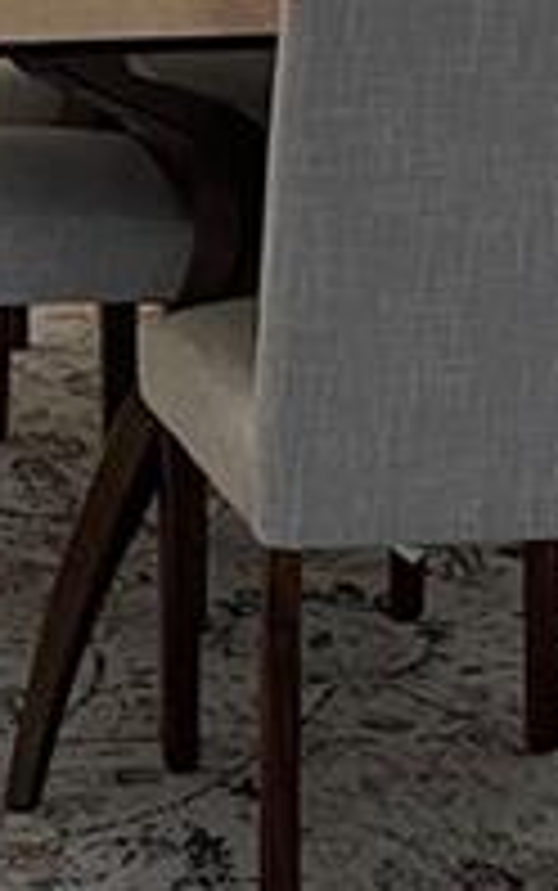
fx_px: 4058
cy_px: 216
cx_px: -338
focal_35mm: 167
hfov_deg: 7.7
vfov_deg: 12.5
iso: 125
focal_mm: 4.2
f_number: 1.6
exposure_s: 1/60
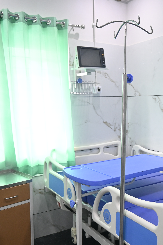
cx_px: 127
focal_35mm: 39
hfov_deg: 33.3
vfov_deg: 49.5
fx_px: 265
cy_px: 127
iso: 640
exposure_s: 1/100
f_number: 3.5
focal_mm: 16
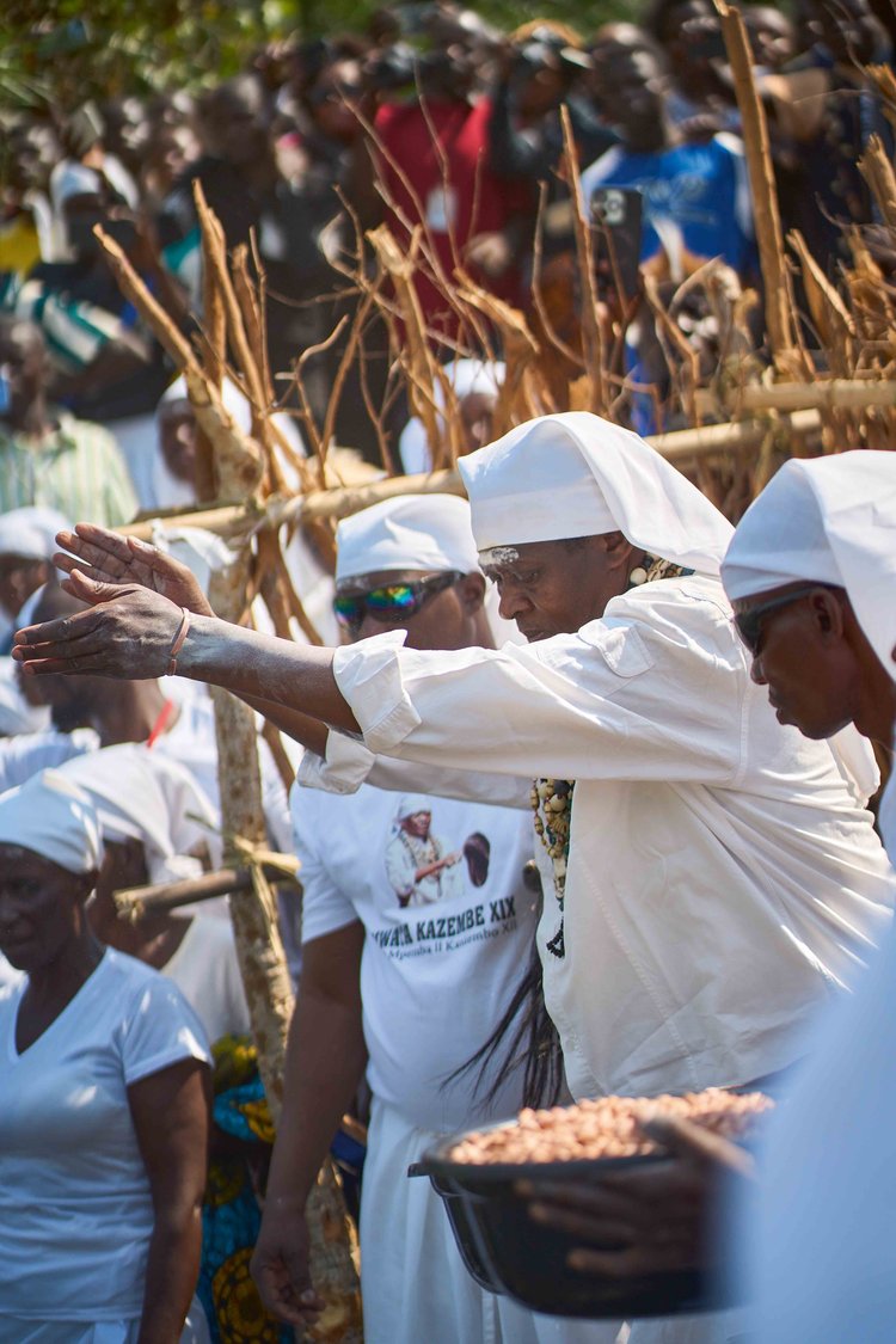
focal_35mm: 85
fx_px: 3173
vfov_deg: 23.9
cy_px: 672
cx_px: 448
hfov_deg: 16.1
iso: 250
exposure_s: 1/8000
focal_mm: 85
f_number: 1.8
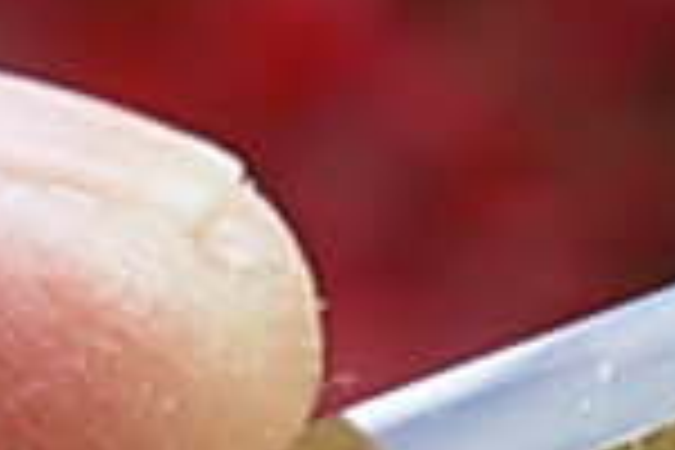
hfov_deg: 7.6
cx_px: 842
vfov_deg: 5.1
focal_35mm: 270
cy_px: 346
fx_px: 5062
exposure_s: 1/186
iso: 50
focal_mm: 6.3
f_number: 2.9
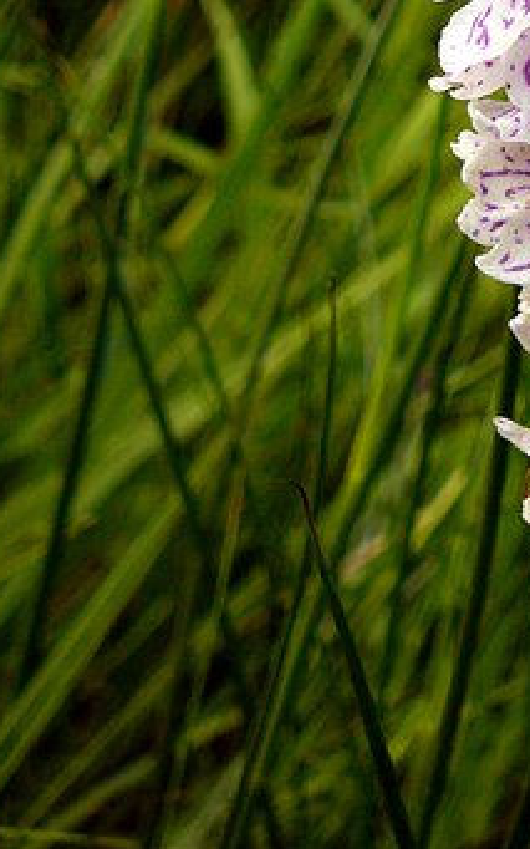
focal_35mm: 87
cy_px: -139
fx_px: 2011
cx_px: 635
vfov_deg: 22.2
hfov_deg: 14.5
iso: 80
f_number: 2.8
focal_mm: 5.2
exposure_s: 1/200
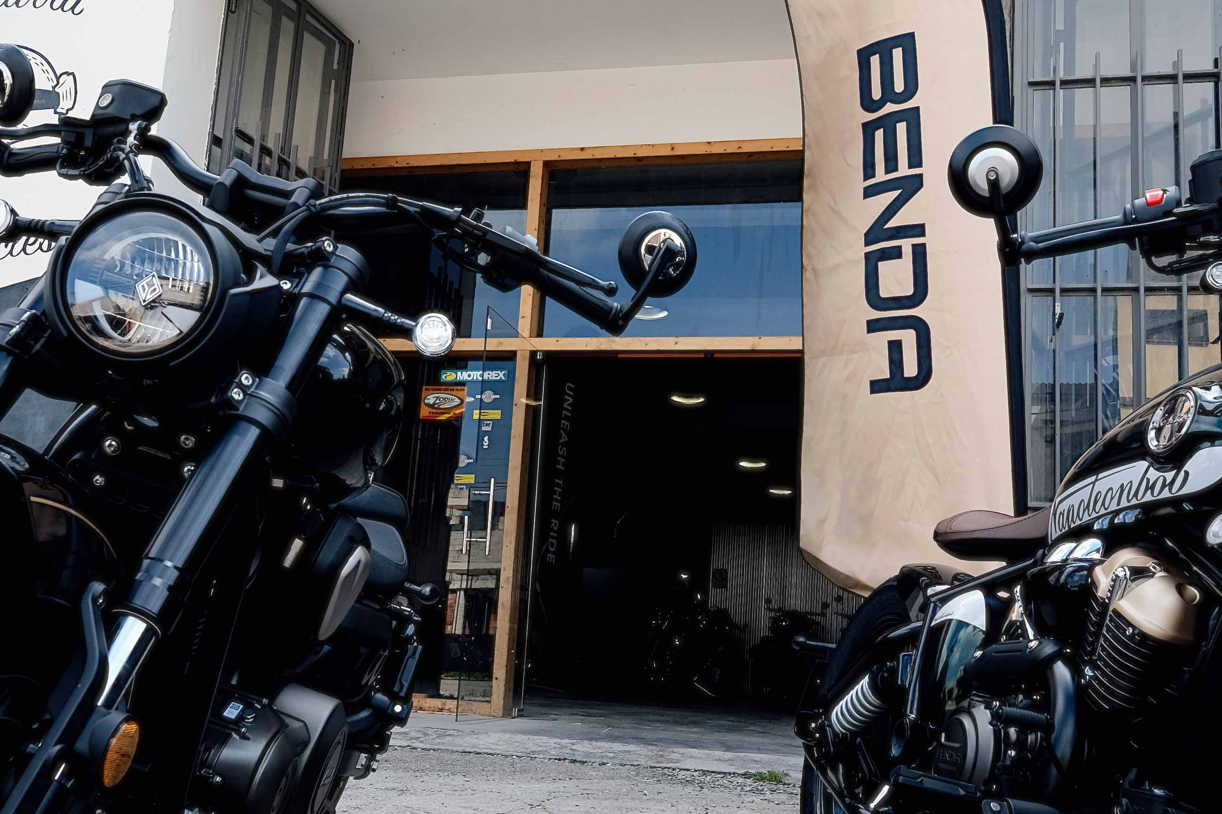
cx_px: 614
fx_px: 1222
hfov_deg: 53.1
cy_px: 446
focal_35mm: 36
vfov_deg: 36.8
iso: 160
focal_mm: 10
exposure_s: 1/180
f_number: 5.6
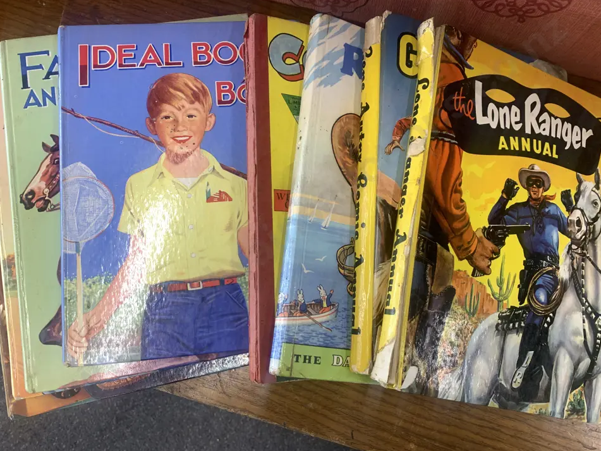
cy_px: 219
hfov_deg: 63.4
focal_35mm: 28
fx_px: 486
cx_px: 304
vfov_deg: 49.7
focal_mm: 4.25
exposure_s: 1/100
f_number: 1.8
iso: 80
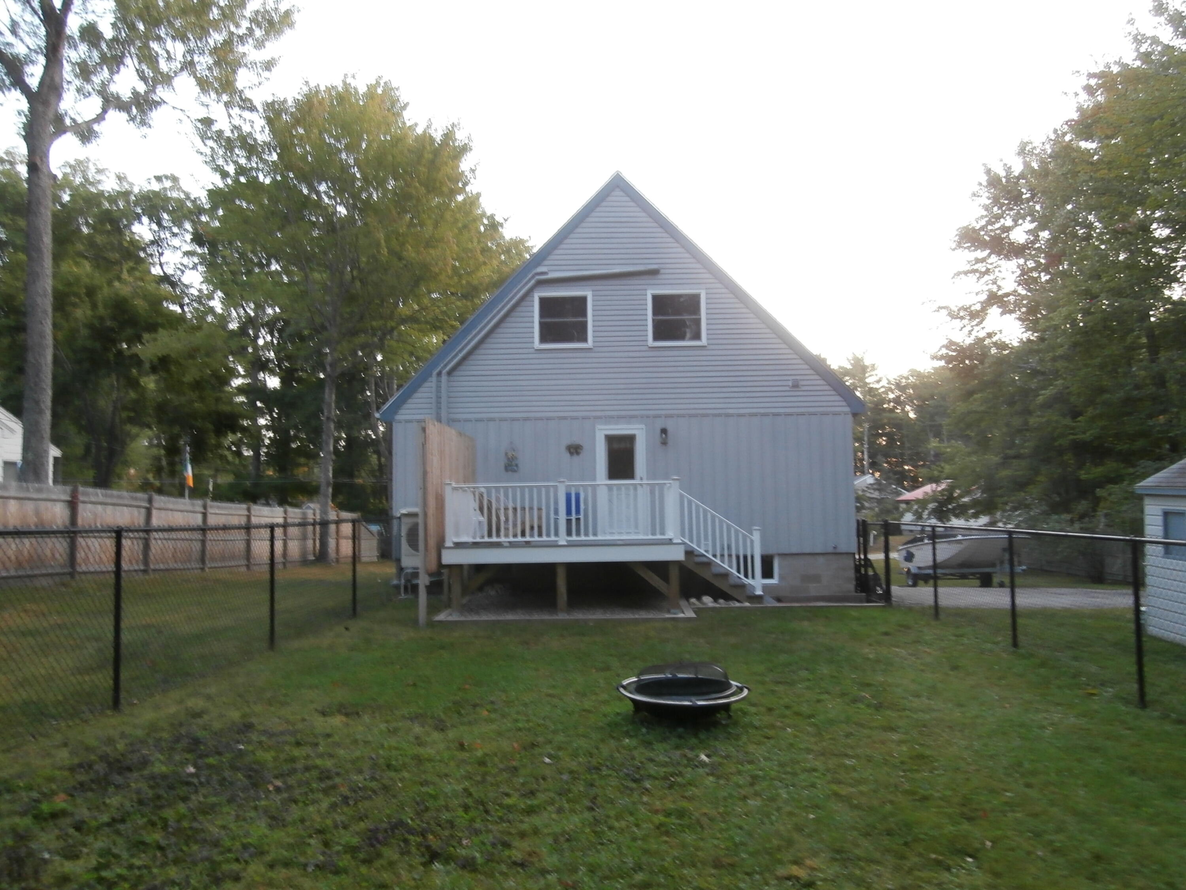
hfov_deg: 69.4
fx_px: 857
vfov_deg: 54.9
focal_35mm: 25
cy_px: 445
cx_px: 593
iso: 200
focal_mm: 4.43
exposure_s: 1/30
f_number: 3.2
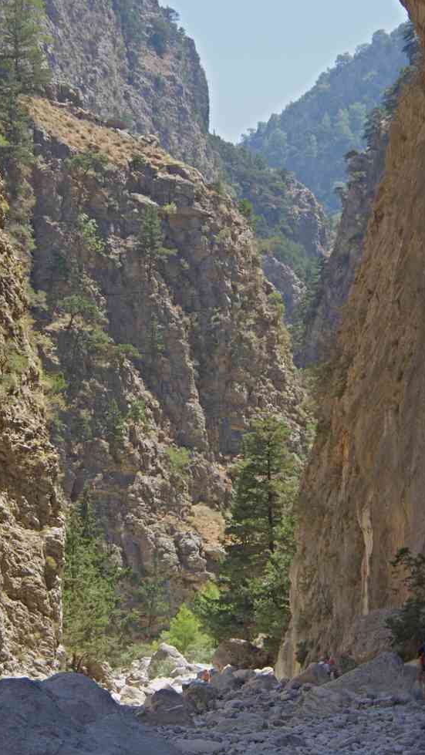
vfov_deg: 22.9
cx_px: 204
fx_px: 1862
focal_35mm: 93
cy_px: 371
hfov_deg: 13.0
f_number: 5
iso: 400
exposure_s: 1/250
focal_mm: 57.5
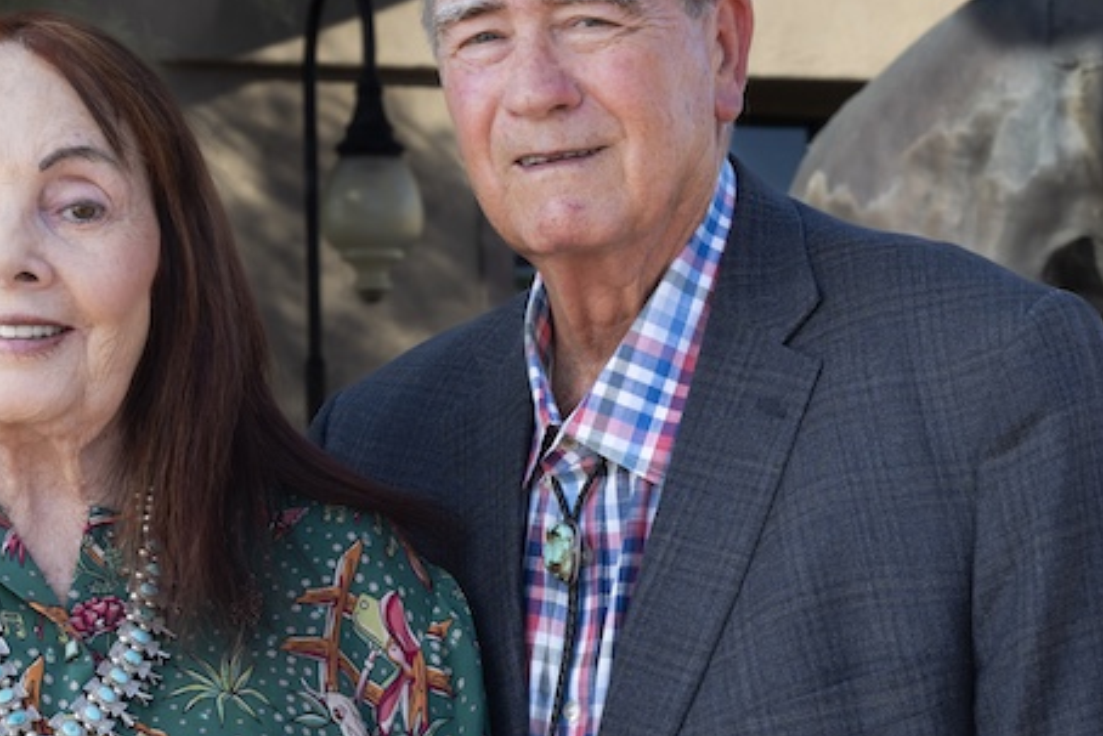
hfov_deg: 17.1
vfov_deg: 11.5
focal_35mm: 119
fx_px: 3647
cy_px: 588
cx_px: 797
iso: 50
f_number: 5.6
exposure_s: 1/160
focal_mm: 36
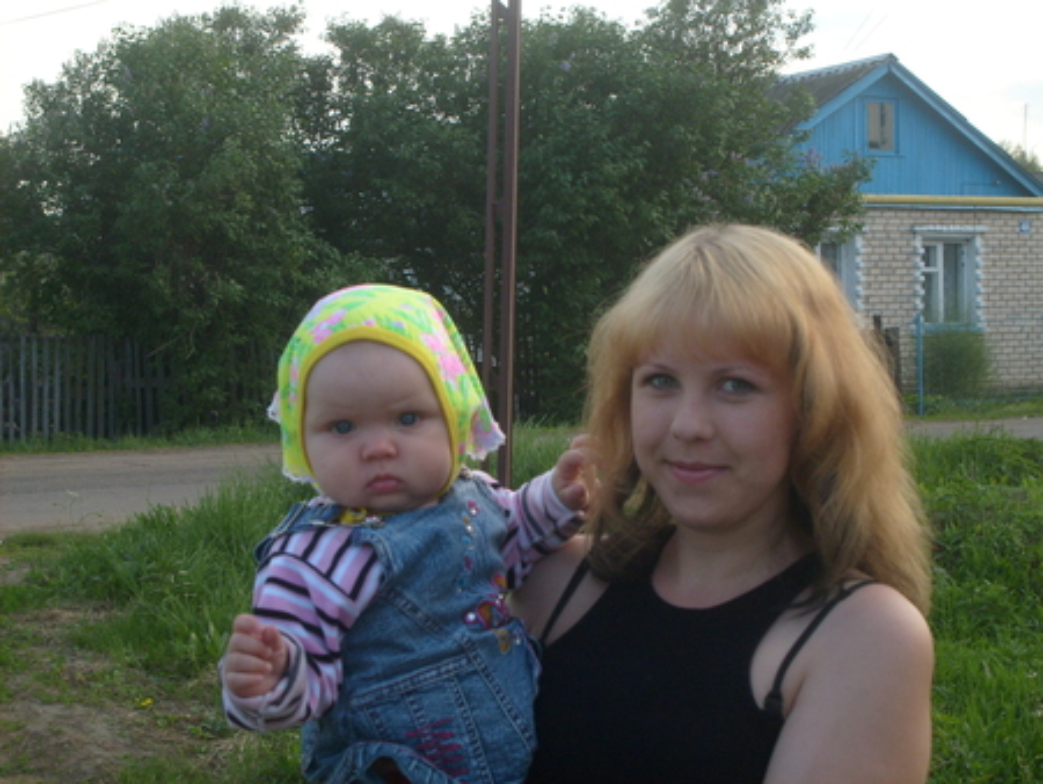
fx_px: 2171
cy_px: 392
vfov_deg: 20.5
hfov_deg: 27.0
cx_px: 522
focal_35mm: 72
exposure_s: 1/180
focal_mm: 12
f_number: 3.9
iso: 80
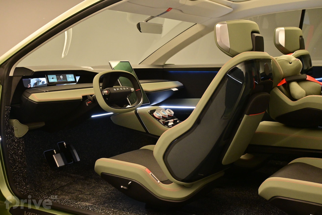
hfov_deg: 43.0
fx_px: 409
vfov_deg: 29.4
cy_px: 108
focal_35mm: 46
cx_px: 161
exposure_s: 1/50
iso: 1800
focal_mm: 30.5
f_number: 6.3
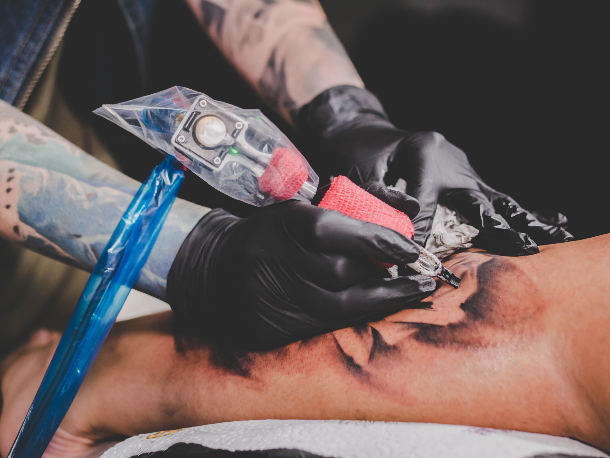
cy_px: 229
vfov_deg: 17.2
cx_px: 305
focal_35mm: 86
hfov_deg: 22.7
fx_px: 1516
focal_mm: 43
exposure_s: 1/250
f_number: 2.5
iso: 200
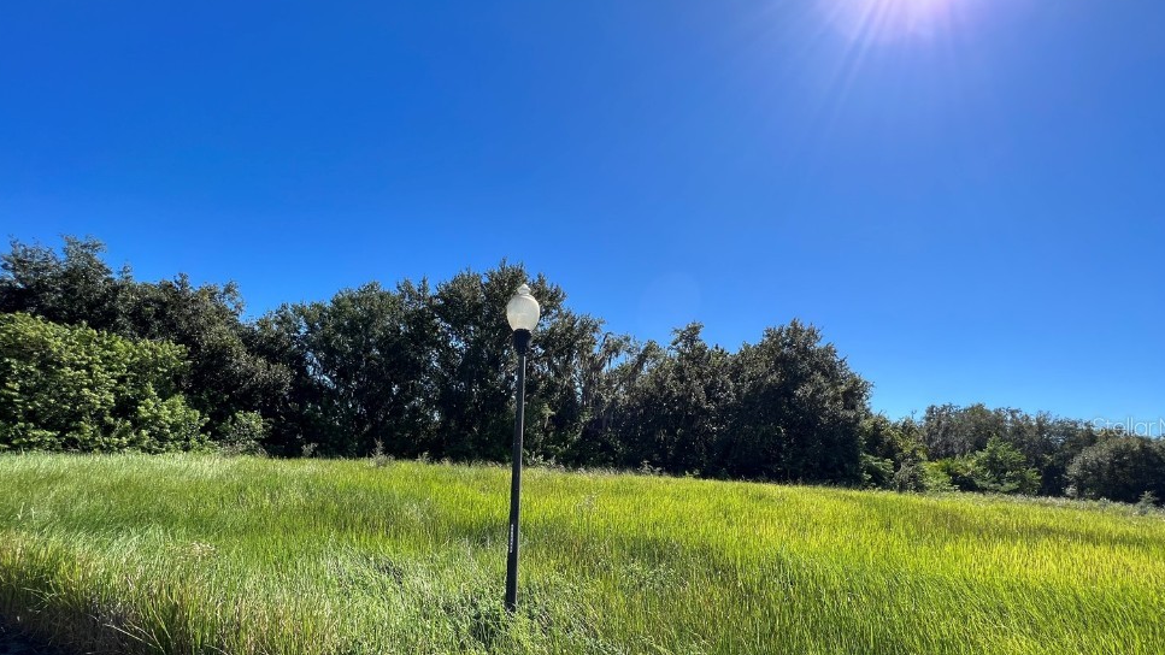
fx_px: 463
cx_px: 589
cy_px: 426
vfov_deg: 68.9
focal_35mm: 15
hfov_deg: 103.0
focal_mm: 1.57
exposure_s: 1/1096
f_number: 1.8
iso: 32
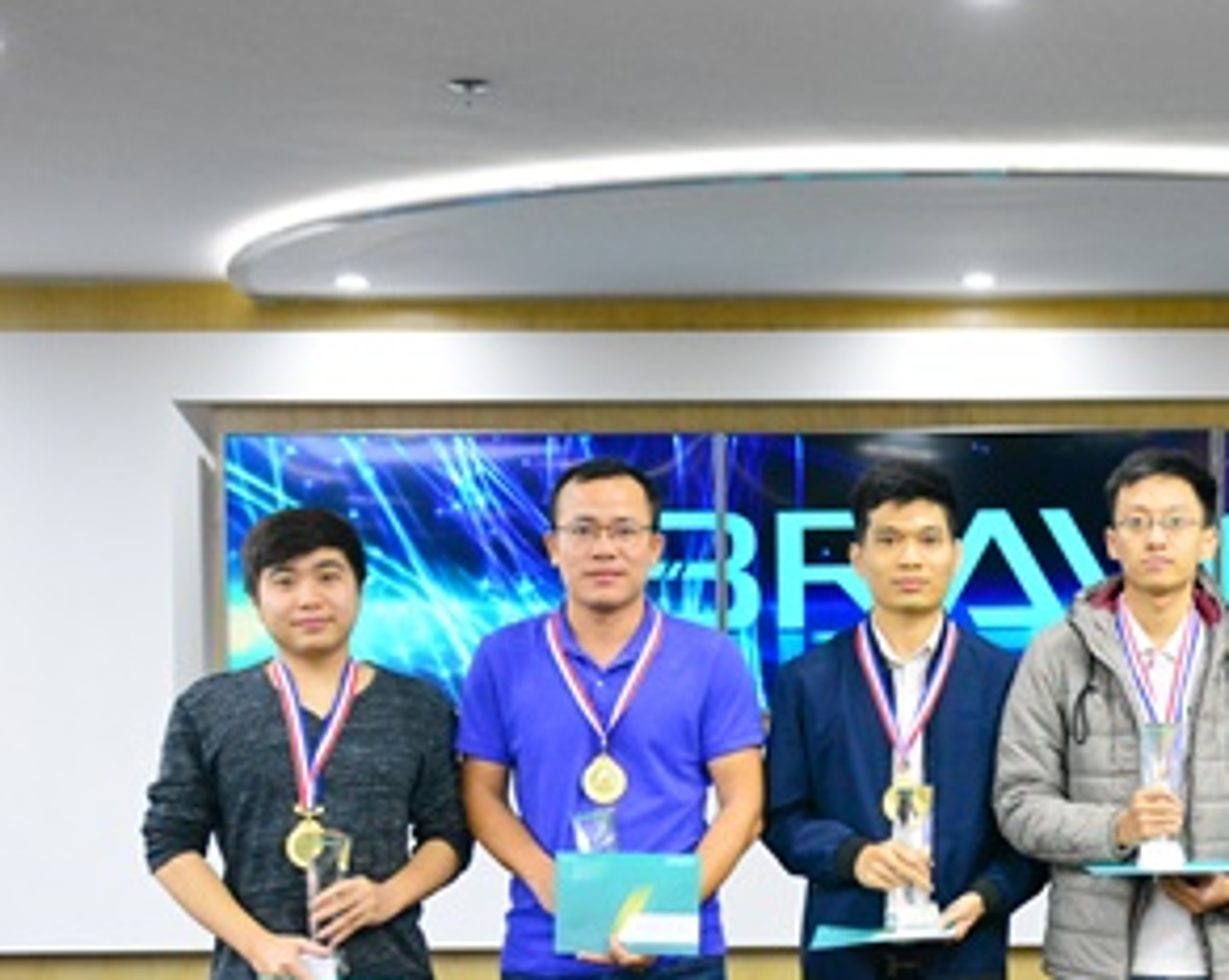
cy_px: 650
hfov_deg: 27.0
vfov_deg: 22.0
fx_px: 2507
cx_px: 985
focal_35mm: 69
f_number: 4
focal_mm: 26
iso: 3200
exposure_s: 1/200
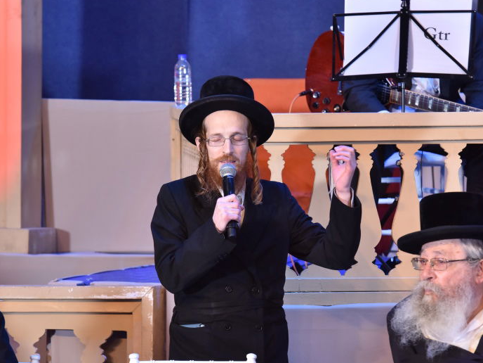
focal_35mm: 236
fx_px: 3293
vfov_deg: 6.3
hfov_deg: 8.4
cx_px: 209
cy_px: 214
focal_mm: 165
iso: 1000
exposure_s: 1/160
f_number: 6.3
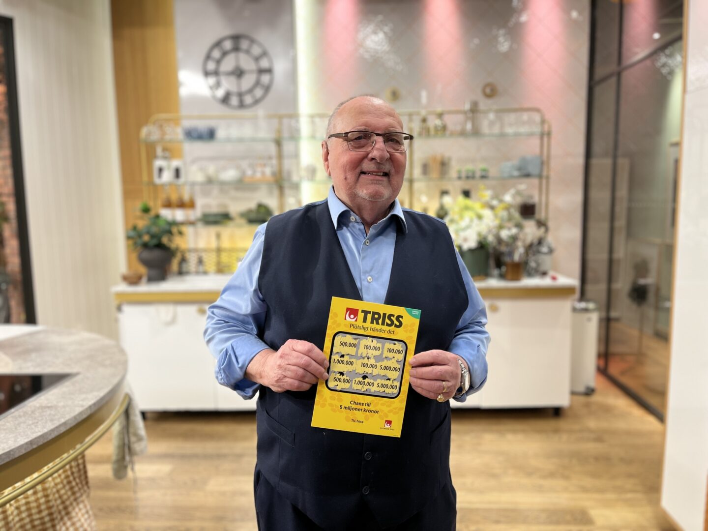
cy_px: 266
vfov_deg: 53.1
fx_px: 532
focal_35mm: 26
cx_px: 354
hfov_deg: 67.3
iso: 80
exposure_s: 1/54
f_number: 1.6
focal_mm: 5.1
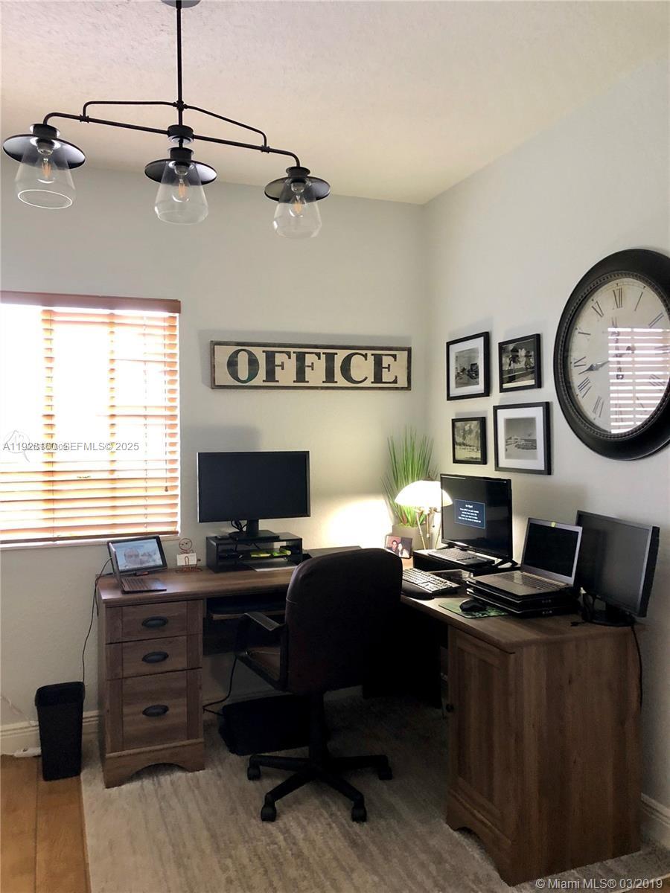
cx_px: 335
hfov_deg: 49.7
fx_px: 723
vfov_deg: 63.4
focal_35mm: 28
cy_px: 446
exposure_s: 1/15
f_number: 1.8
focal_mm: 3.99
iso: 64
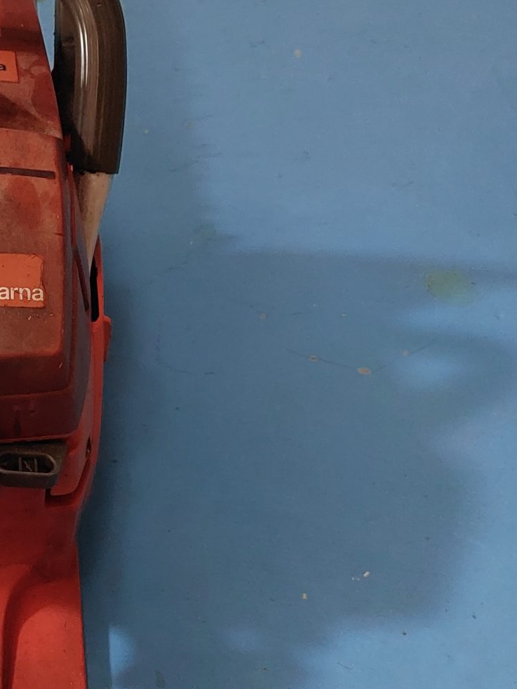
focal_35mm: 50
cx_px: -15
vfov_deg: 38.2
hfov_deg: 27.2
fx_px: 996
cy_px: 358
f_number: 1.8
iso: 800
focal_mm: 5.23
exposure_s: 1/25
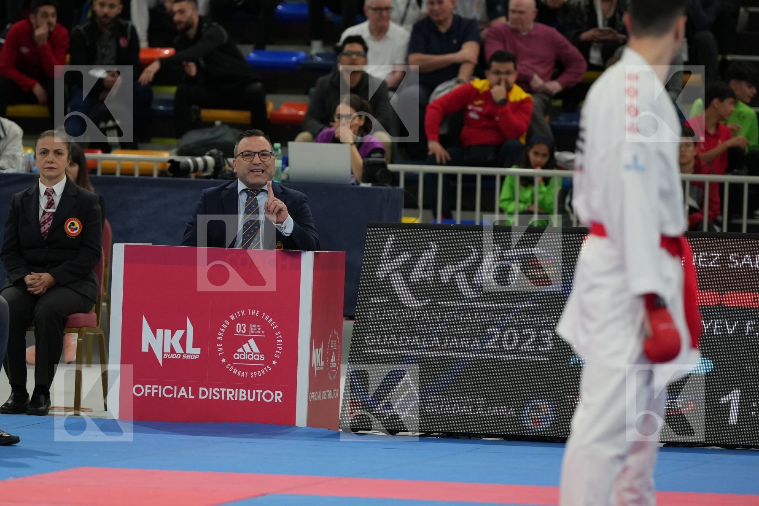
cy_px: 253
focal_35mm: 226
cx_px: 380
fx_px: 4764
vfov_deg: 6.1
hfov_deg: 9.1
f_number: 2.8
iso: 1600
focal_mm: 151
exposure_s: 1/1000
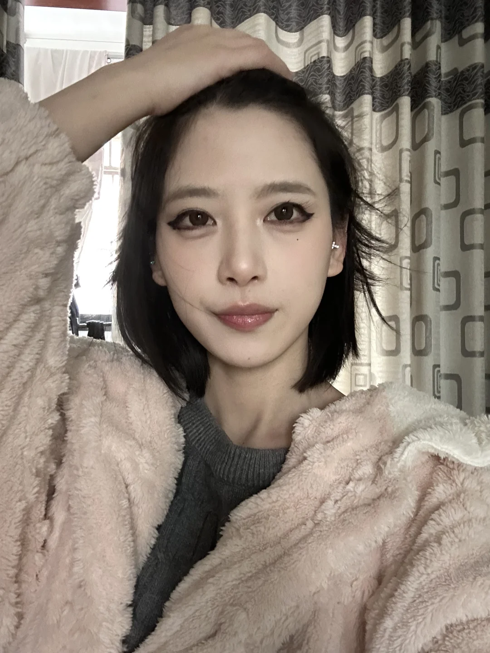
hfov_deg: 46.8
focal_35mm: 30
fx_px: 566
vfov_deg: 60.0
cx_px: 245
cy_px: 326
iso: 640
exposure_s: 1/18
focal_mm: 2.69
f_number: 1.9
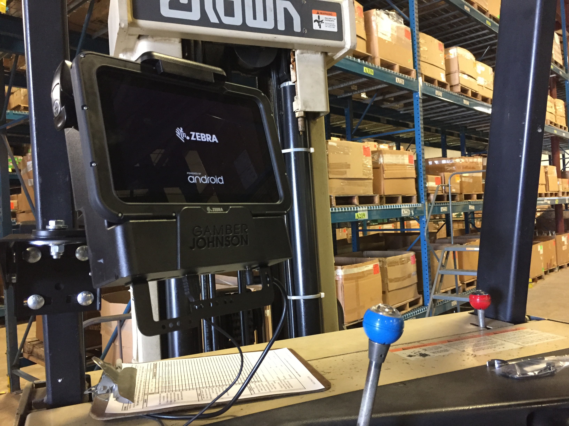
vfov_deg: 48.2
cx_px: 284
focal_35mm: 29
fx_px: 477
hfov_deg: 61.7
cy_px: 213
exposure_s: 1/20
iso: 250
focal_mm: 4.15
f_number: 2.2
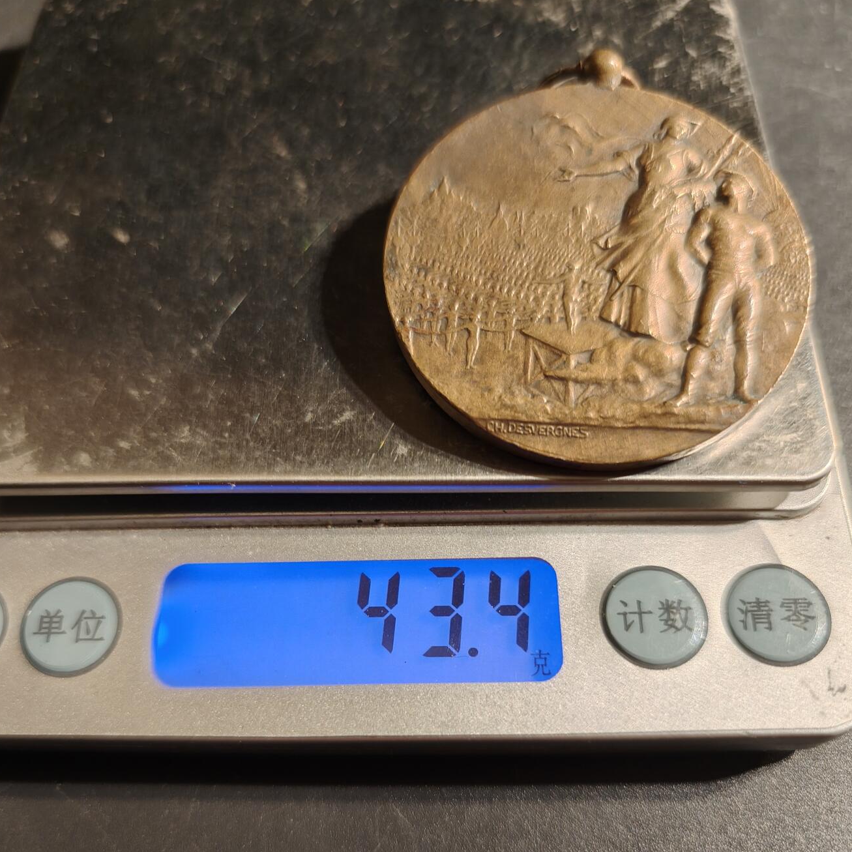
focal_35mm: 28
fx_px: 780
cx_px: 421
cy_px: 542
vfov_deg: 56.5
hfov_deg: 57.3
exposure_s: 1/148
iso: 250
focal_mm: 6.06
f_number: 1.6
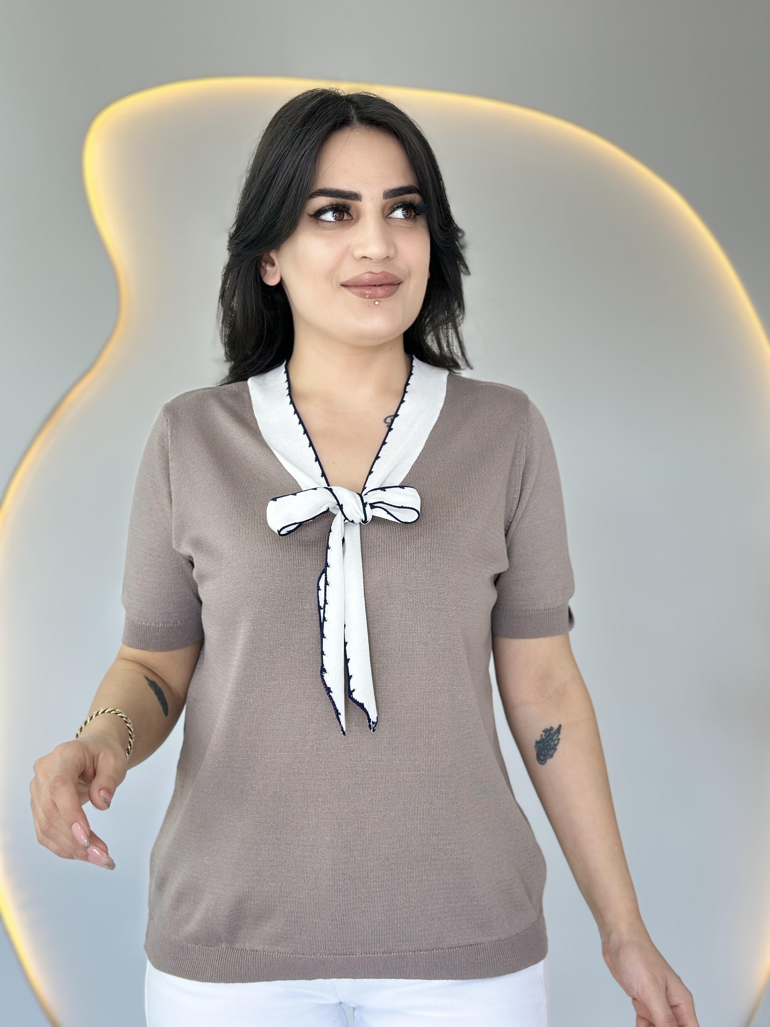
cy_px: 514
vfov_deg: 39.7
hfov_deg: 30.3
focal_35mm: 48
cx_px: 385
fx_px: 1424
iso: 80
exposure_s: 1/109
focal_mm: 6.86
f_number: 1.78
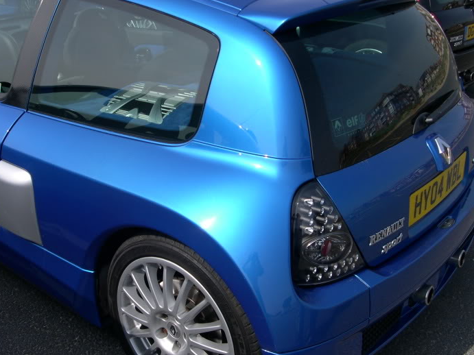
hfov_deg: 42.8
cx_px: 200
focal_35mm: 44
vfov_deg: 32.9
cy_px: 172
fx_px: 602
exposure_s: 1/204
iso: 100
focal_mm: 8
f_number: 7.6
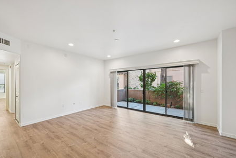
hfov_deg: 100.3
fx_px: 98
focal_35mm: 15
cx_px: 113
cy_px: 84
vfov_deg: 77.3
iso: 500
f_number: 8
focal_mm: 14
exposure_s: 1/25
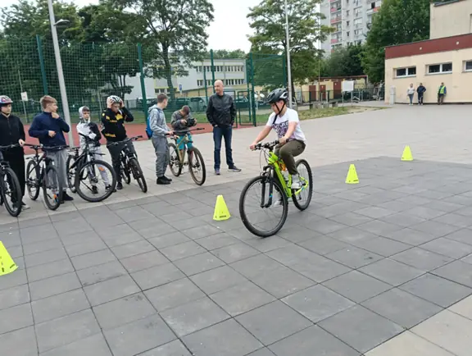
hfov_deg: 65.2
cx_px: 236
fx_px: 369
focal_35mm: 27
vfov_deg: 51.5
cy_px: 178
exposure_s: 1/136
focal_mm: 3.98
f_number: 1.8
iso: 50
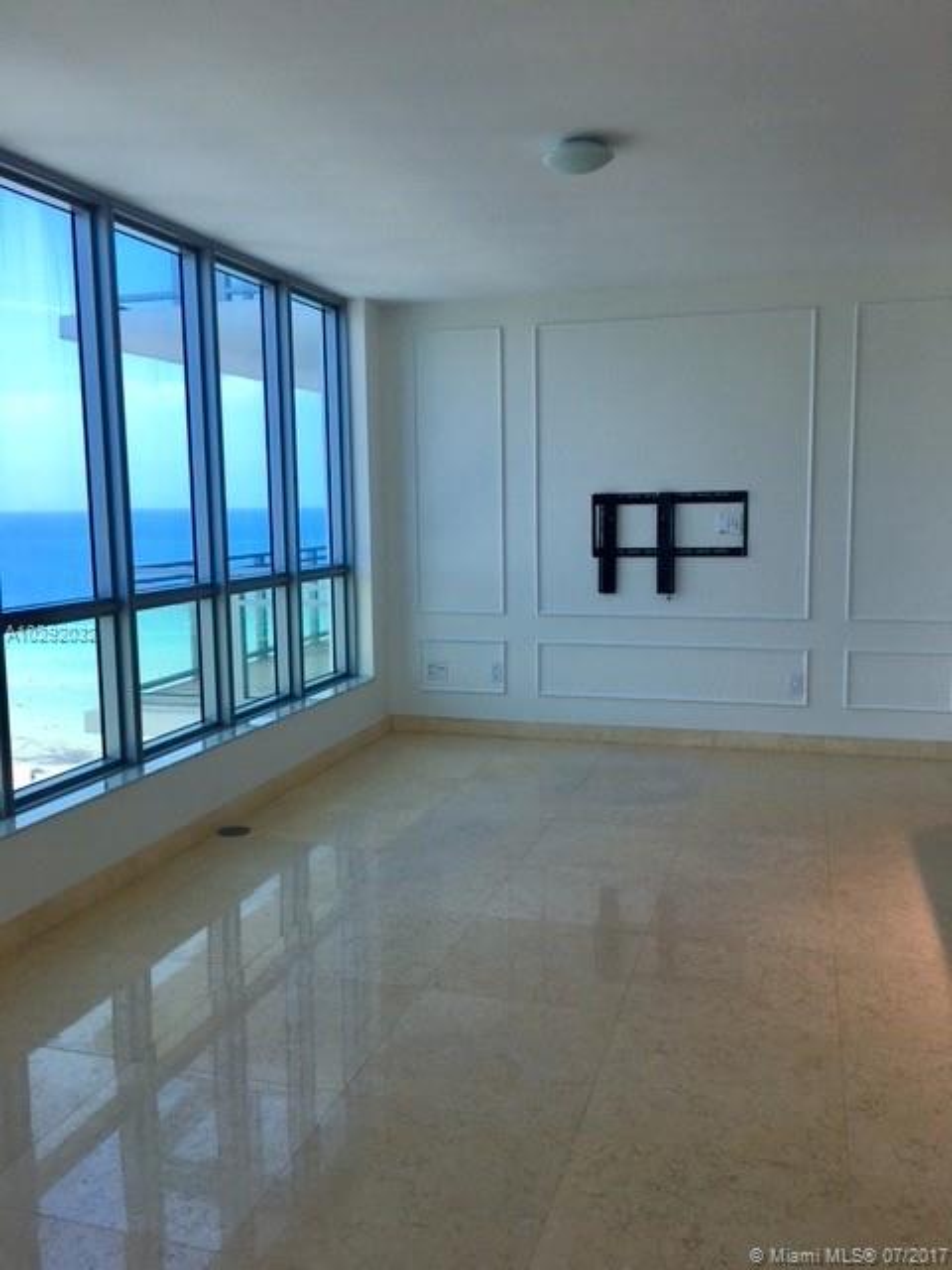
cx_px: 476
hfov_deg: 48.2
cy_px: 635
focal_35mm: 29
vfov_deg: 61.7
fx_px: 1063
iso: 25
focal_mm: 4.15
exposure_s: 1/285
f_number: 2.2
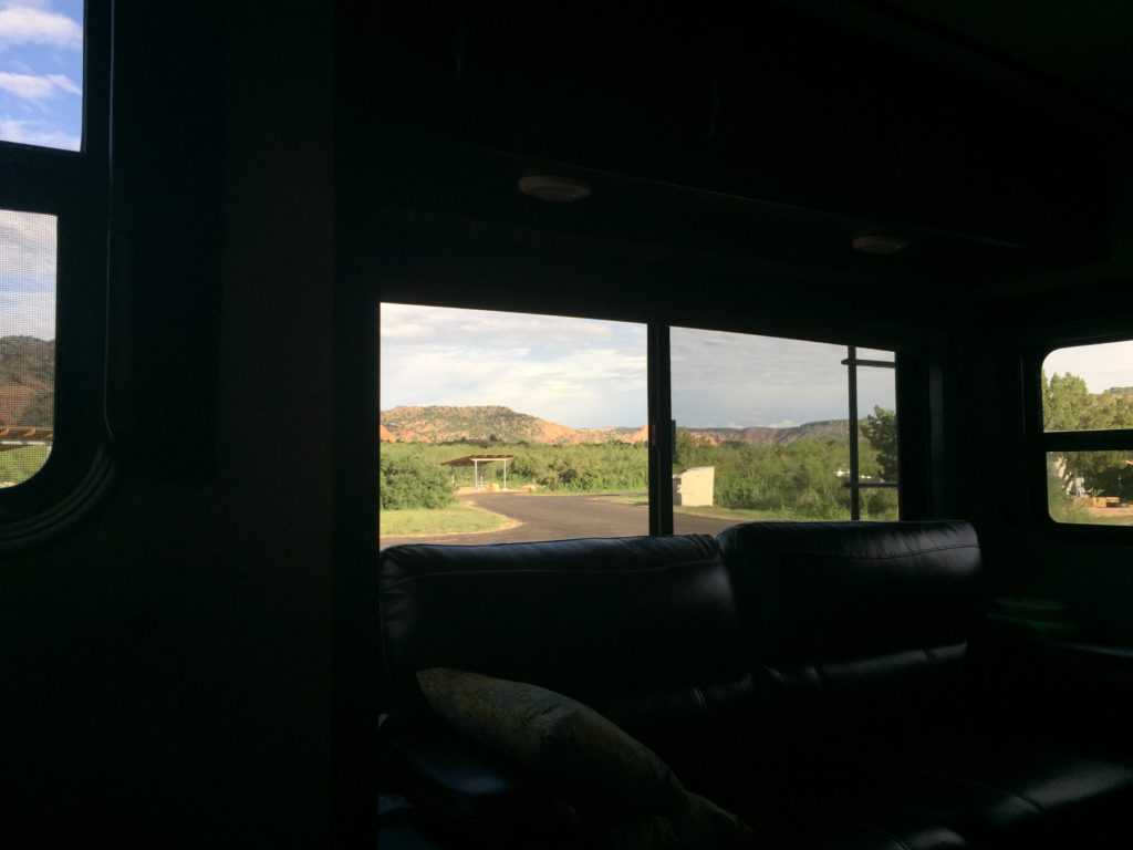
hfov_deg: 61.7
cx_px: 566
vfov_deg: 48.2
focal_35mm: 29
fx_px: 949
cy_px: 425
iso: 32
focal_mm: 4.15
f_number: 2.2
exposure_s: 1/265
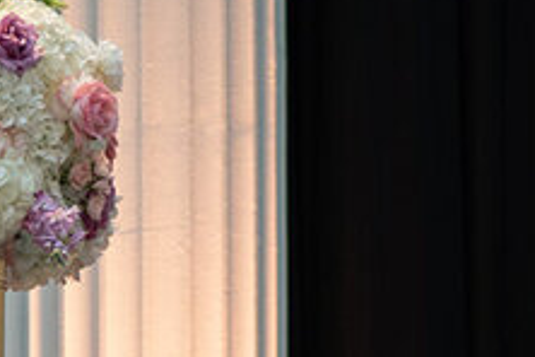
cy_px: 639
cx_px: -571
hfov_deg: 10.0
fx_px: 2809
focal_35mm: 189
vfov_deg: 7.1
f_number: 1.4
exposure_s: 1/200
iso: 800
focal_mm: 35
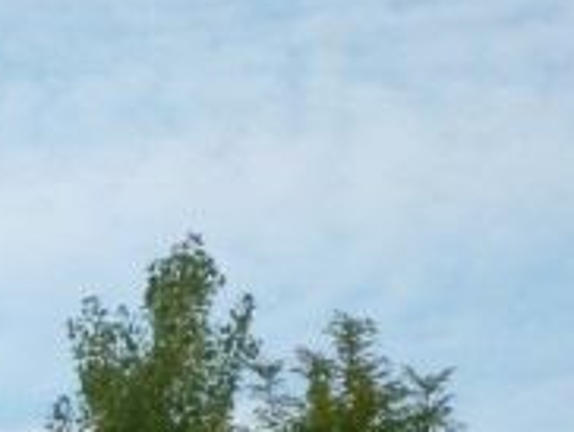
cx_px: -804
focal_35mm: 264
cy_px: 1041
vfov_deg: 5.5
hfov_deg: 7.1
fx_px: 4383
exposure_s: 1/320
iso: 80
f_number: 4.3
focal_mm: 8.3
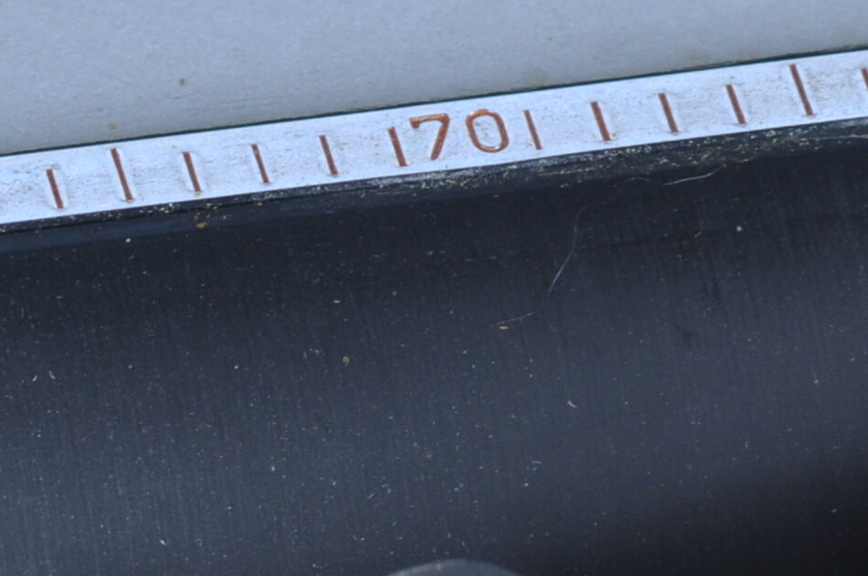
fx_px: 17246
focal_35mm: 716
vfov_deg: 1.9
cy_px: 1131
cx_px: 550
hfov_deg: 2.9
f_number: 16
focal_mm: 105
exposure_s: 1/100
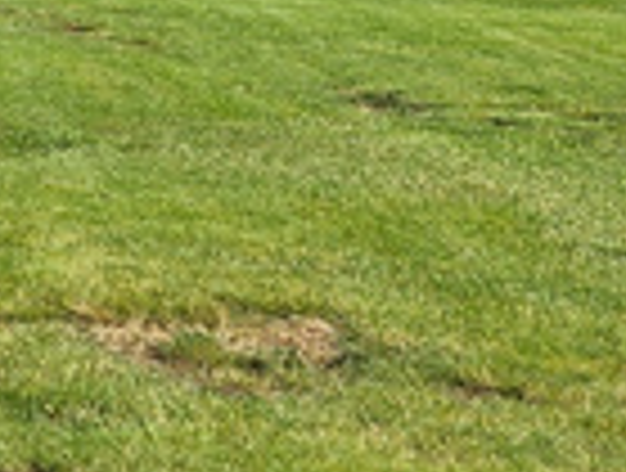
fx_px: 3064
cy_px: -355
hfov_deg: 9.6
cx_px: -1103
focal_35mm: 169
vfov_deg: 8.5
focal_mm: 5.4
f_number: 1.8
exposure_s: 1/1554
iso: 20
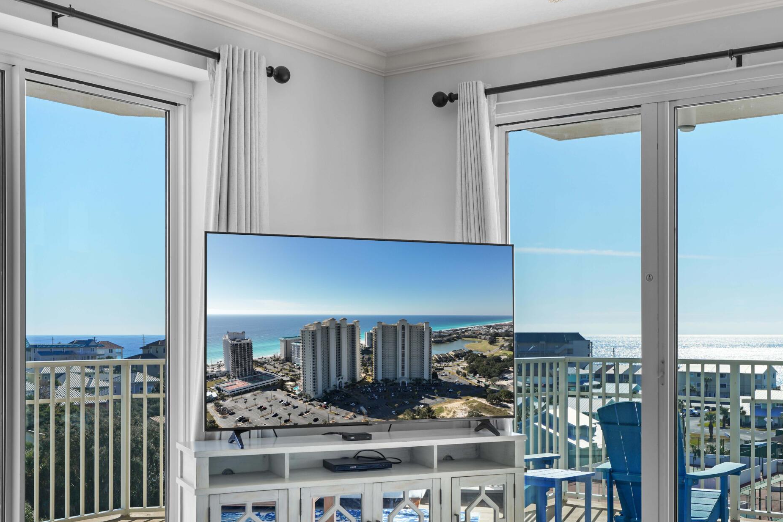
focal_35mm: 47
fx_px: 1022
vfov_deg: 28.5
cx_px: 481
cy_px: 331
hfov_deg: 41.7
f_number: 5
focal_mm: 29
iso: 100
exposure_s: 1/100
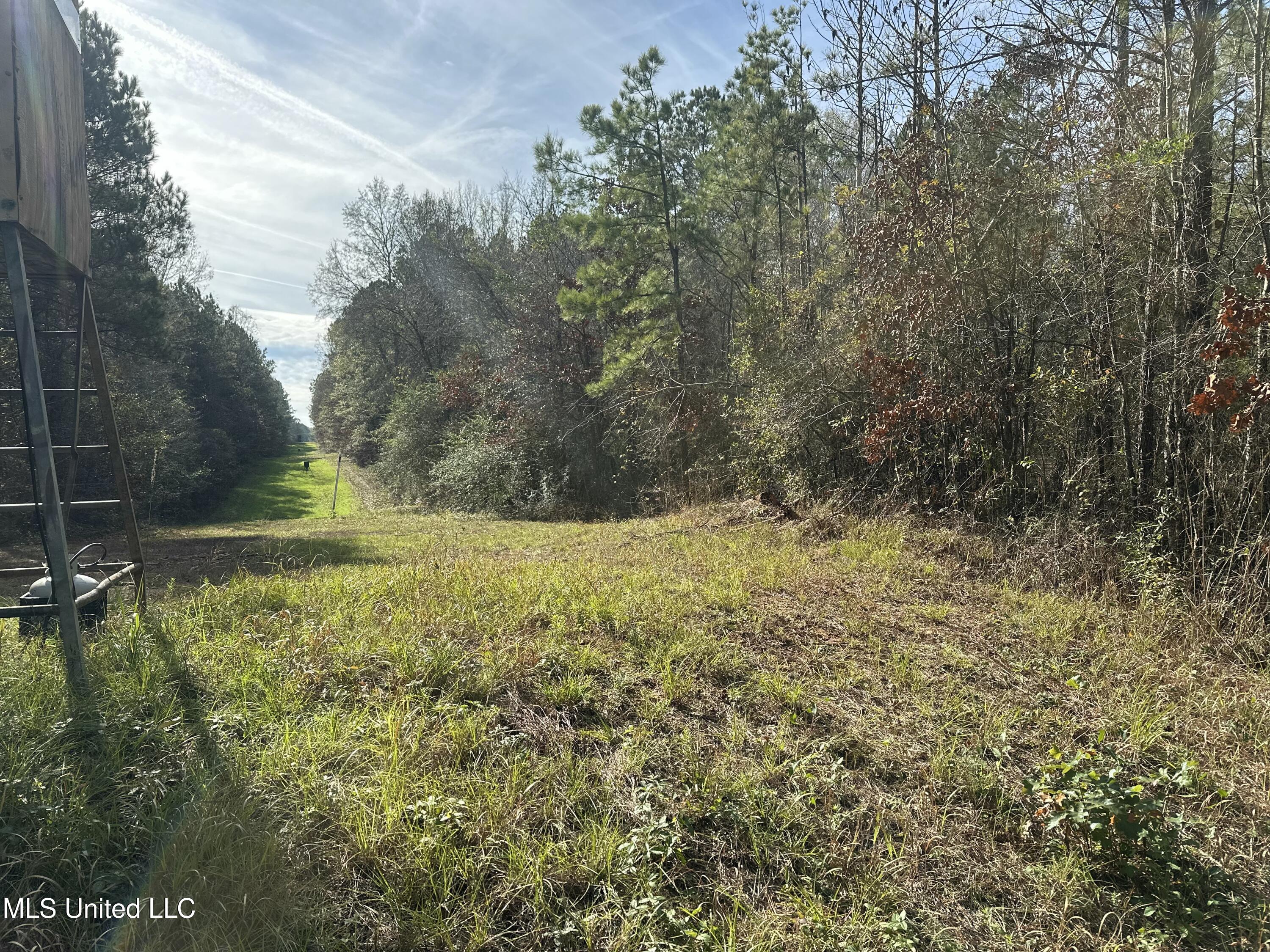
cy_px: 476
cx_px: 635
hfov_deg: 71.6
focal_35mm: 24
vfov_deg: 56.8
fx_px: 881
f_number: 1.78
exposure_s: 1/2591
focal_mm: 6.86
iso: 80
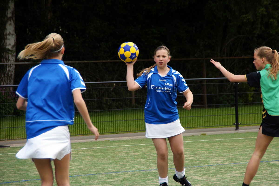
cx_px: 140
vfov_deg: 6.1
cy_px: 93
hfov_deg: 9.1
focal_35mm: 225
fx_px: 1744
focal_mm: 150
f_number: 6.3
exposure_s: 1/320
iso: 100
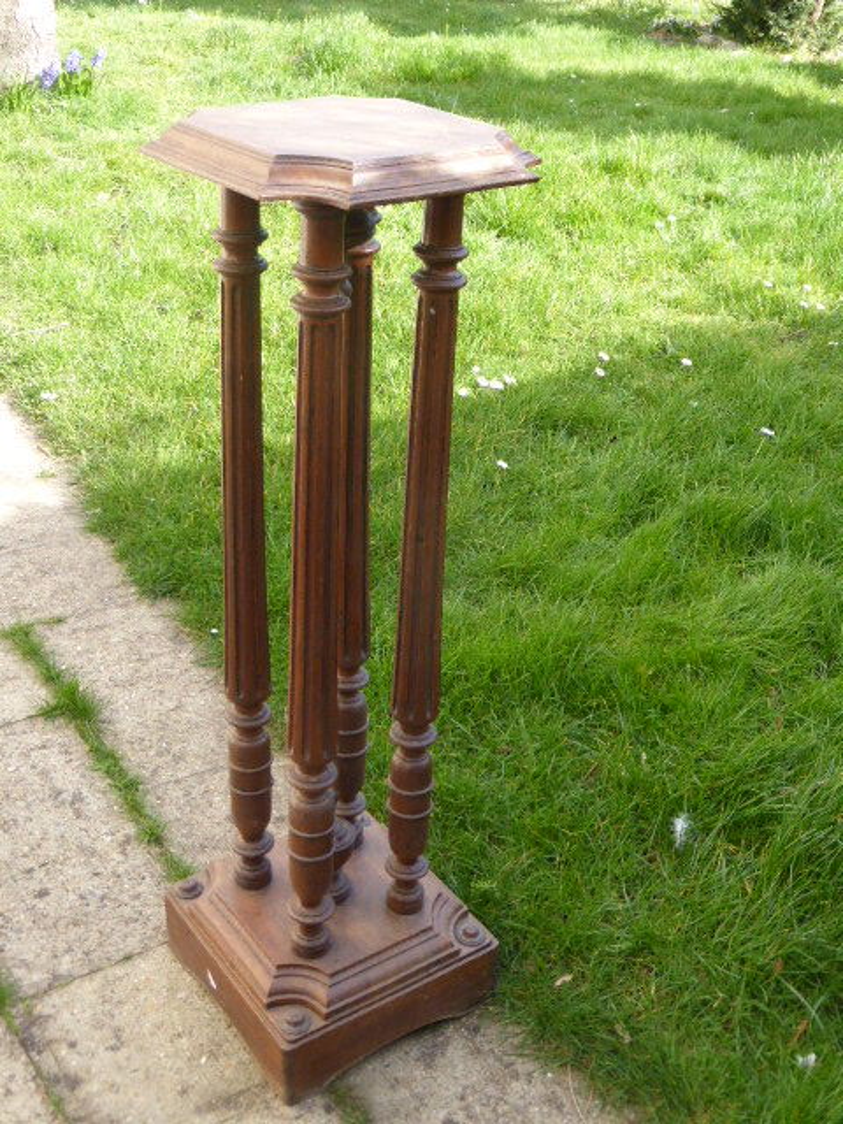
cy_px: 562
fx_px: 1396
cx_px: 422
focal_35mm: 43
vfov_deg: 43.9
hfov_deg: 33.6
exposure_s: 1/250
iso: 250
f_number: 3.9
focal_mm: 7.4
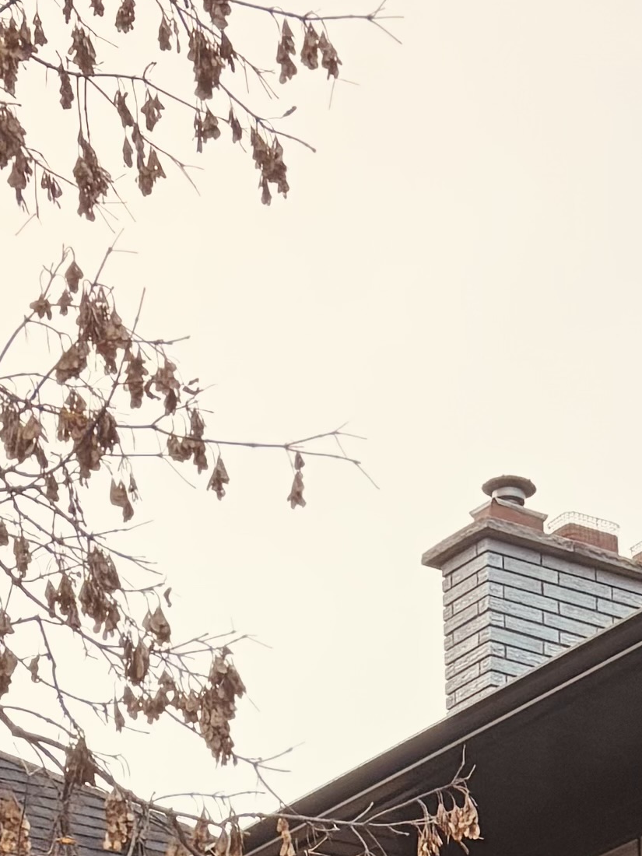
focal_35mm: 135
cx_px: 864
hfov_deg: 10.7
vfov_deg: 12.9
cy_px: 1666
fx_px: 3338
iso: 160
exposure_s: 1/60
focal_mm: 5.96
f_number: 1.6
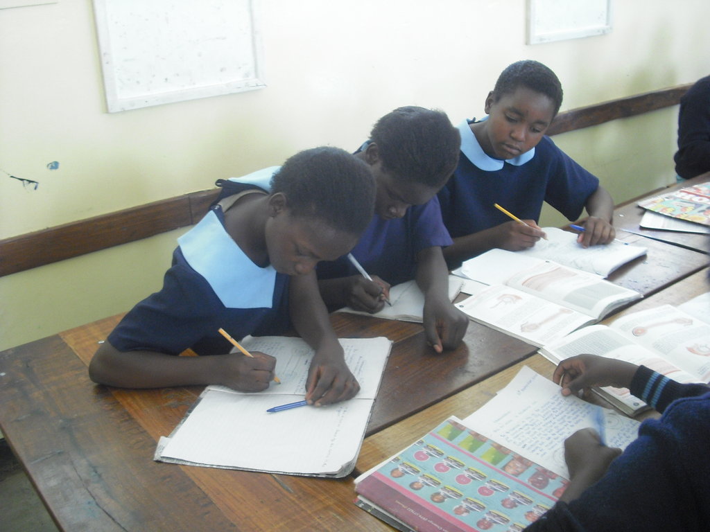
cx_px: 355
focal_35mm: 38
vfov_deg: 37.7
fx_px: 779
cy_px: 266
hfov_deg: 49.0
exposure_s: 1/6
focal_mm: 6.2
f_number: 2.8
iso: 200
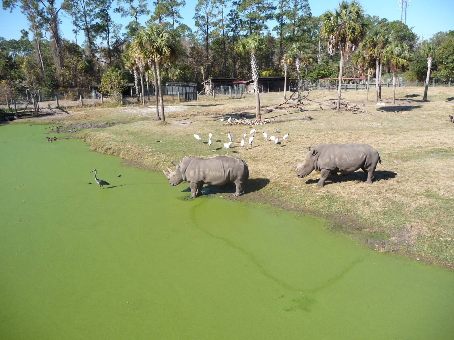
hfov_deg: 63.4
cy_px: 170
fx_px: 367
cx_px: 227
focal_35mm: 28
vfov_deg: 49.7
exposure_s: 1/640
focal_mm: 4.7
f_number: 3.3
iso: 100
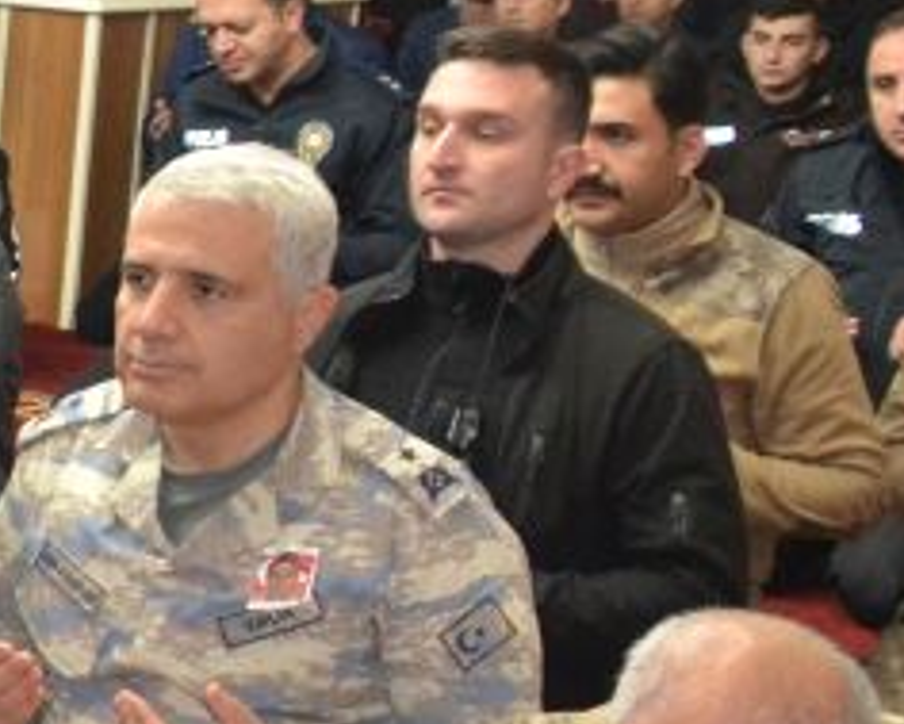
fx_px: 3105
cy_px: 609
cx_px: -1034
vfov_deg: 13.2
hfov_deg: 13.6
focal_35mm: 116
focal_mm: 18
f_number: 3.5
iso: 2500
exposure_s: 1/60
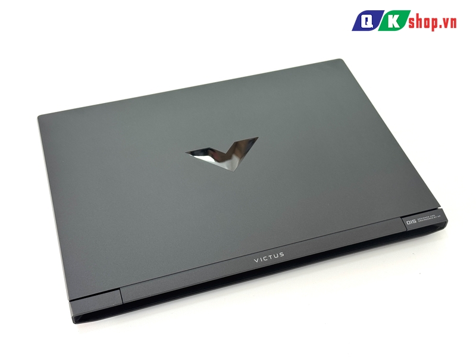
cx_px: 238
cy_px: 178
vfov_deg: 30.3
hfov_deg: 39.7
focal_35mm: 48
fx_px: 660
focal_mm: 6.76
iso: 50
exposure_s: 1/121
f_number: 1.78
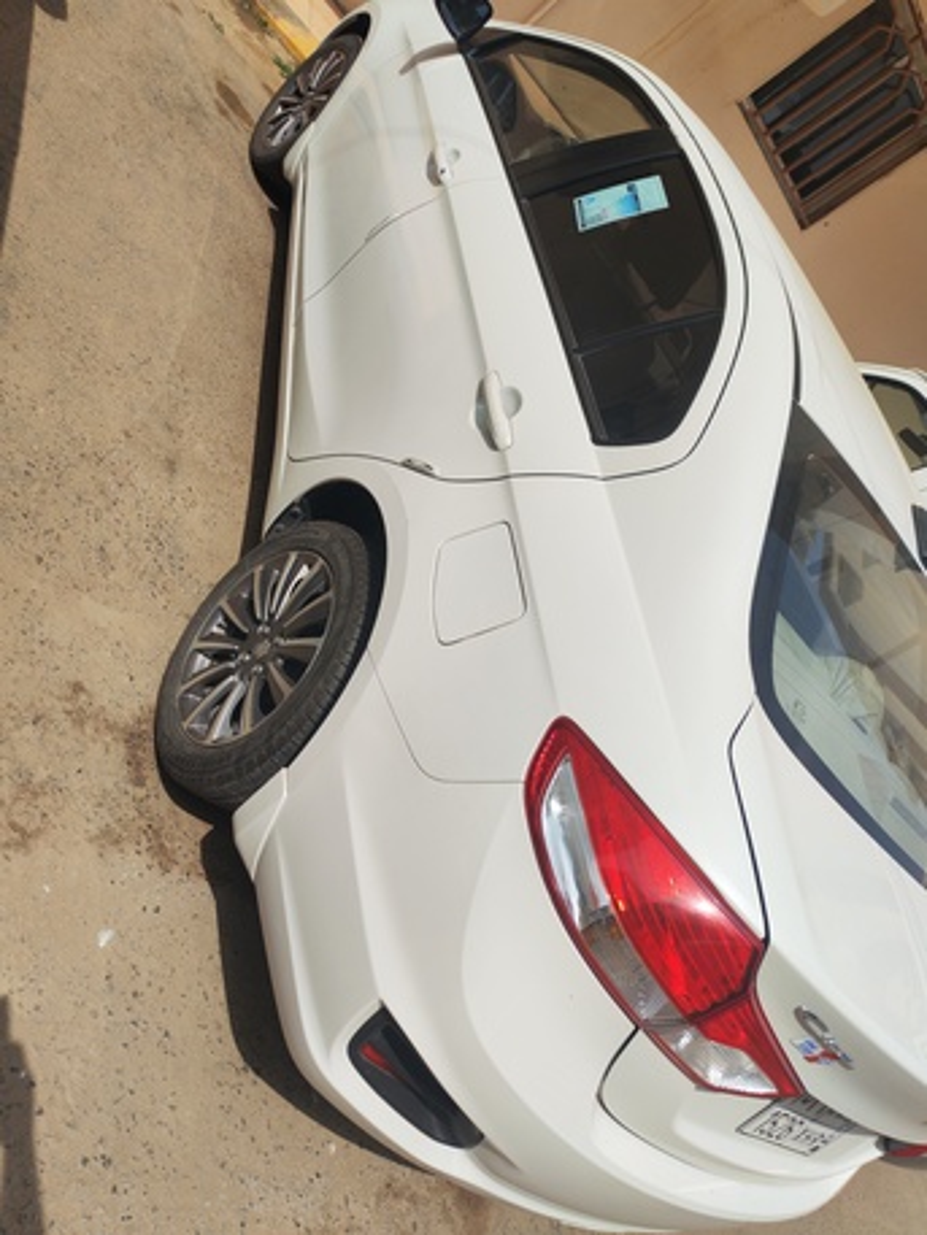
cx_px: 464
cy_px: 618
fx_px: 964
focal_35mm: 27
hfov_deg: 51.4
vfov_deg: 65.3
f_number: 1.9
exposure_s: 1/1100
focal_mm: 6.12
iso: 50
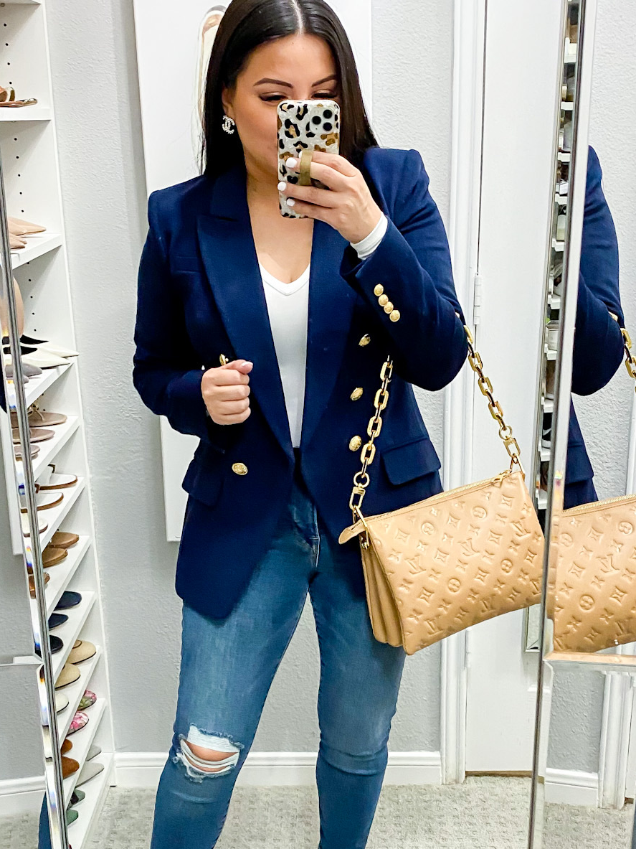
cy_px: 522
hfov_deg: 32.2
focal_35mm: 45
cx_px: 311
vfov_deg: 41.8
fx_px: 1103
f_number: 1.8
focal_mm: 4.25
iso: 320
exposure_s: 1/60
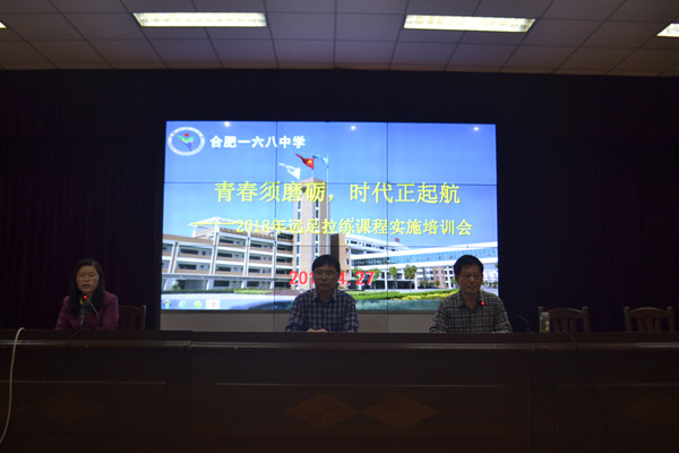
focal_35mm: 33
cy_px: 226
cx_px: 340
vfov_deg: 40.0
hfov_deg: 57.2
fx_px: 622
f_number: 3.8
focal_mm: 22
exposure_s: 1/30
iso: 220
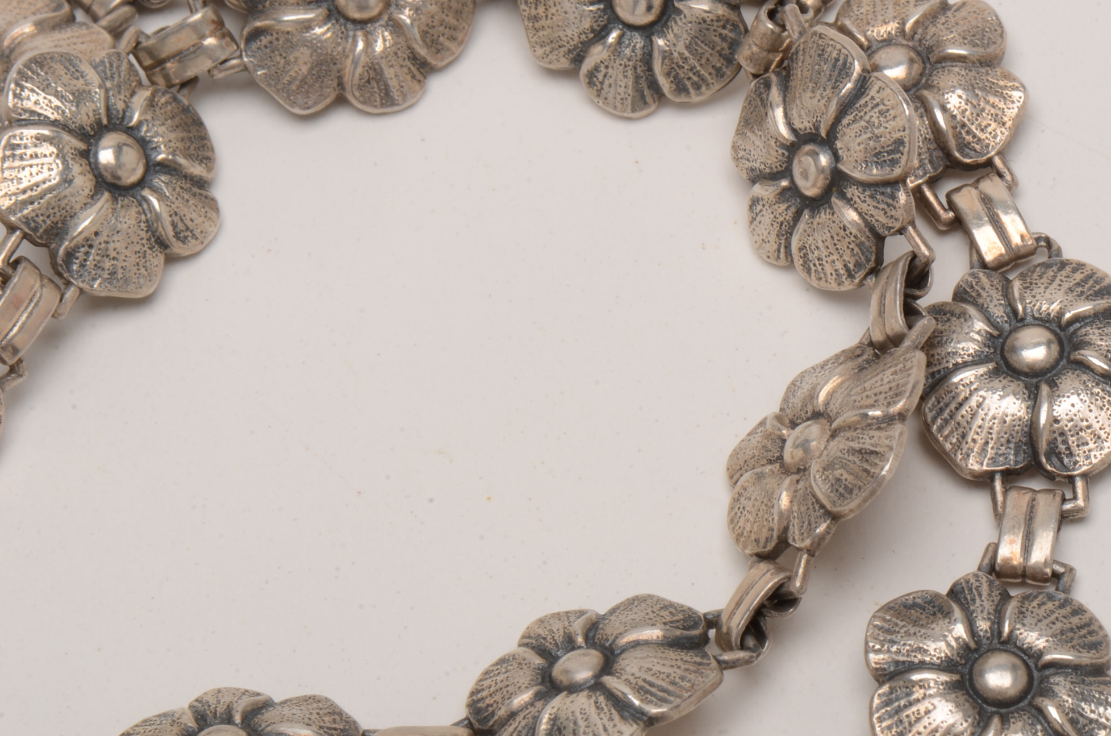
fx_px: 4946
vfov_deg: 8.5
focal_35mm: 161
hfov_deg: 12.8
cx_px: 692
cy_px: 283
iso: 100
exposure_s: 1/125
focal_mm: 85
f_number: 29
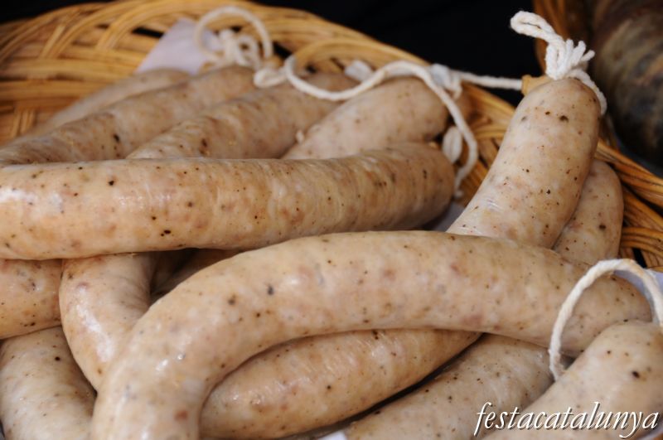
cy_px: 220
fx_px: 2069
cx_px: 332
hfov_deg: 18.2
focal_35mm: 112
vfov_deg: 12.1
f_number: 5
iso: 200
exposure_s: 1/200
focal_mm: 75
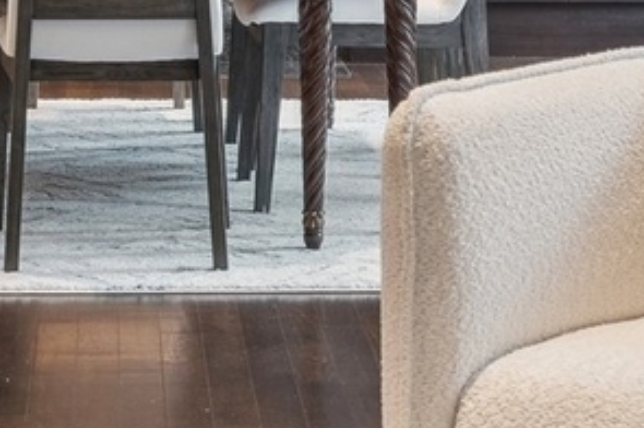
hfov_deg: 11.6
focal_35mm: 176
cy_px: -223
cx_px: 52
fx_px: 3145
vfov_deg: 7.6
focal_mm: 32
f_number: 8
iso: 320
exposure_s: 1/3.33
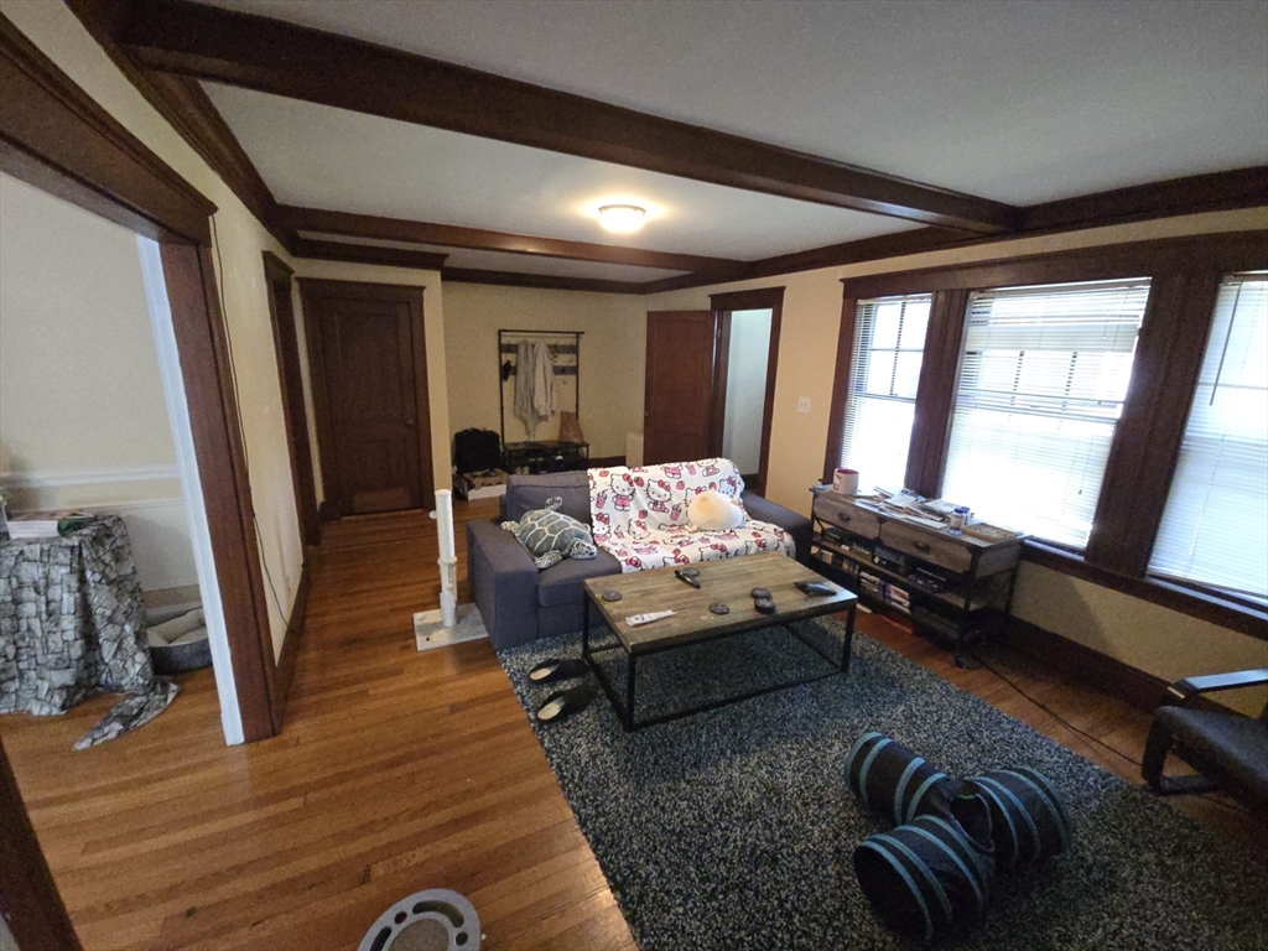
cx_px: 634
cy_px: 476
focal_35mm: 13
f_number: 2.2
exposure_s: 1/60
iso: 800
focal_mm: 2.2
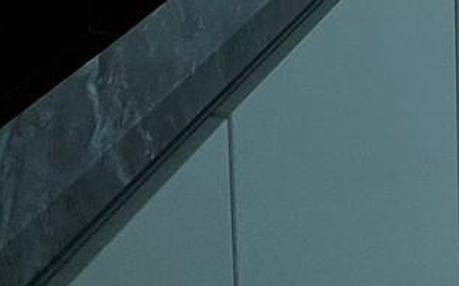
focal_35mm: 71
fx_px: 888
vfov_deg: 12.9
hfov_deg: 24.4
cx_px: 632
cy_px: -438
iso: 32
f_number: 1.8
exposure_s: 1/896
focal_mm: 1.57
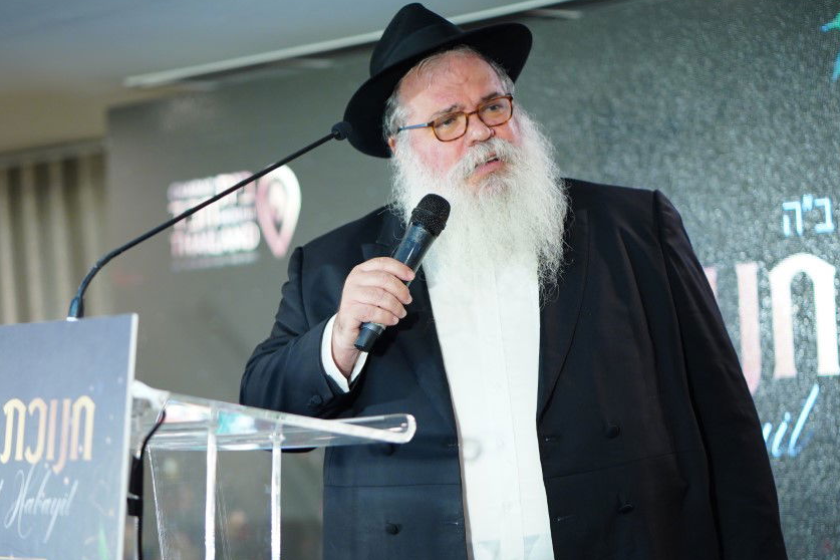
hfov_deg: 17.5
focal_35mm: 117
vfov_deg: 11.7
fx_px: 2730
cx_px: 335
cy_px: 339
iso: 1000
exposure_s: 1/250
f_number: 1.8
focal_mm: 85
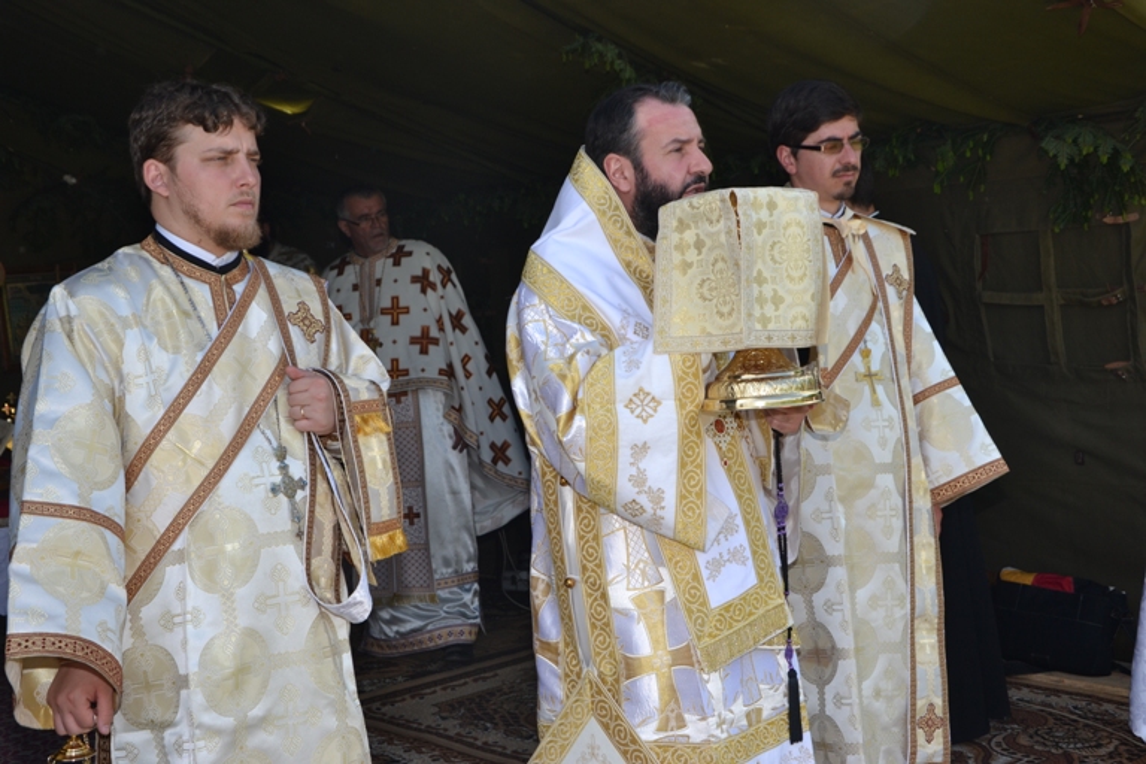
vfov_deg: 28.1
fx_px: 1528
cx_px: 573
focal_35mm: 48
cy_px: 382
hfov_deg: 41.1
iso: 100
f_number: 6.3
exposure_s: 1/160
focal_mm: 32
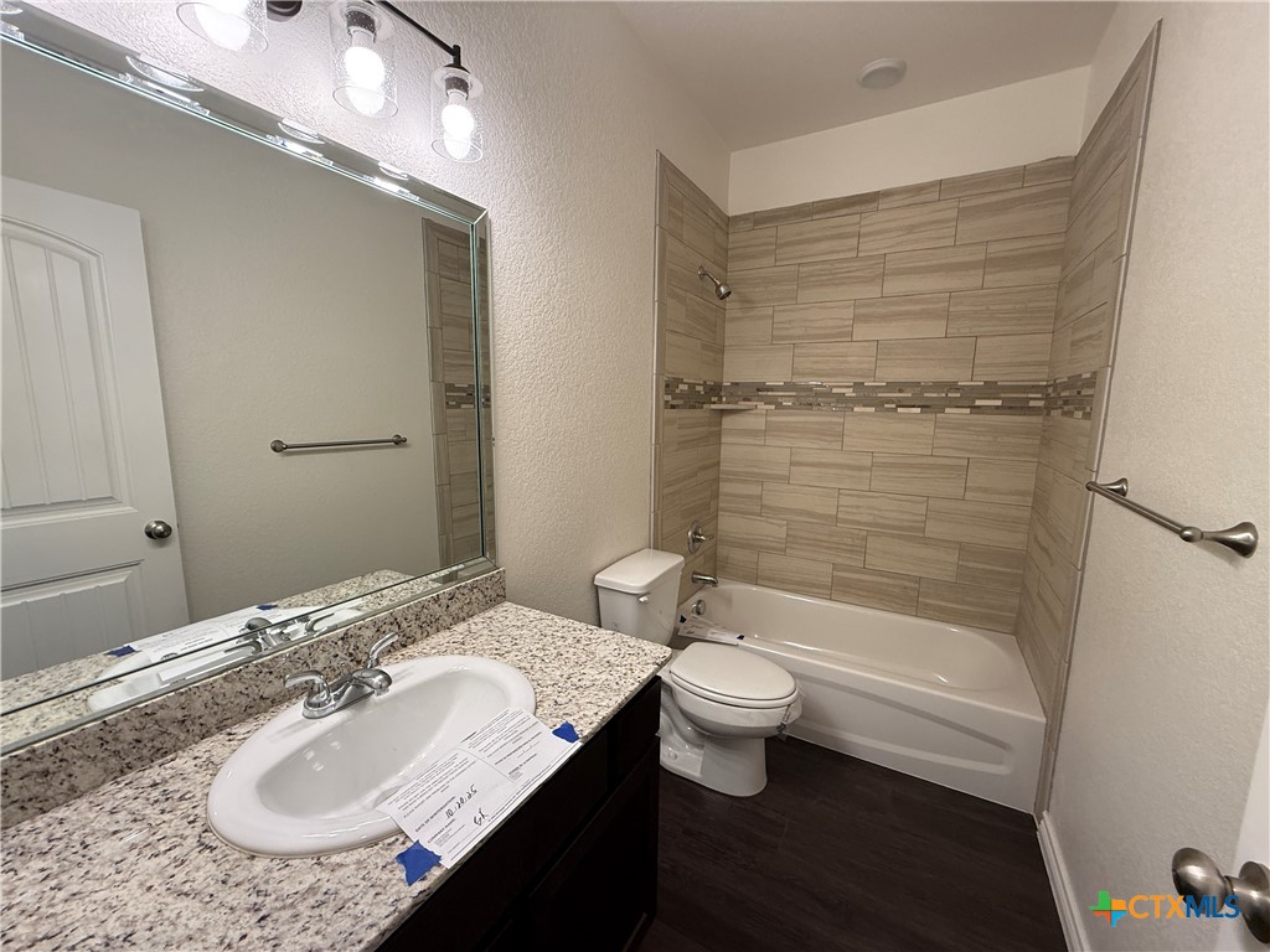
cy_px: 476
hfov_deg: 102.1
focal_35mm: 14
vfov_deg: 85.7
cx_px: 635
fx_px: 514
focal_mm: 2.22
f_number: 2.2
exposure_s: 1/120
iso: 160
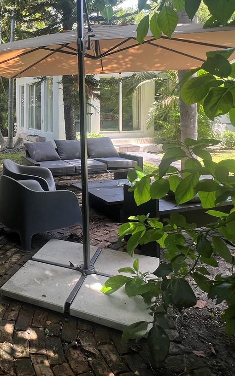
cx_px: 17
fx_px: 277
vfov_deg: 66.2
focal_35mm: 27
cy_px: 120
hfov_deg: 41.7
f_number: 1.8
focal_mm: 1.57
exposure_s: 1/99
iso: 32
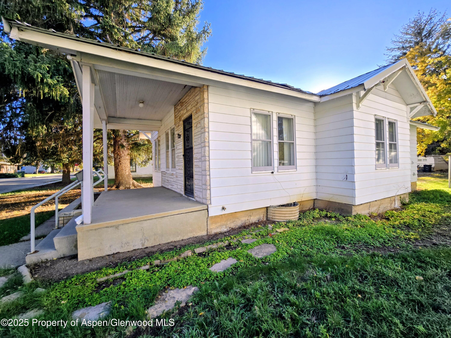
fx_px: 169
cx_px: 226
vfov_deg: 89.9
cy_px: 169
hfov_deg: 106.2
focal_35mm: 13
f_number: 2.2
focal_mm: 2.2
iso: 50
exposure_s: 1/734
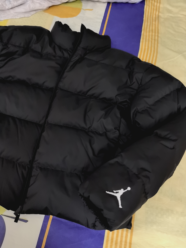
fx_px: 193
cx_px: 93
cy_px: 124
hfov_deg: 51.4
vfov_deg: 65.3
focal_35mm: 27
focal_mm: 8.5
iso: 640
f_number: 1.6
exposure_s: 1/33.3
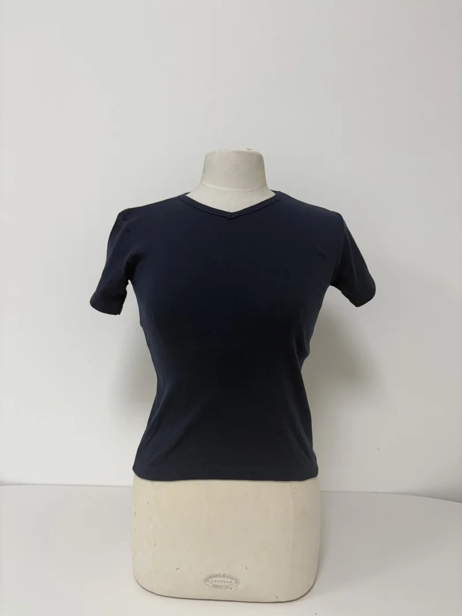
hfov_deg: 53.1
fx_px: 463
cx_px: 231
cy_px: 308
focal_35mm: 26
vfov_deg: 67.3
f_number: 1.6
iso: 125
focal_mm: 6
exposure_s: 1/100
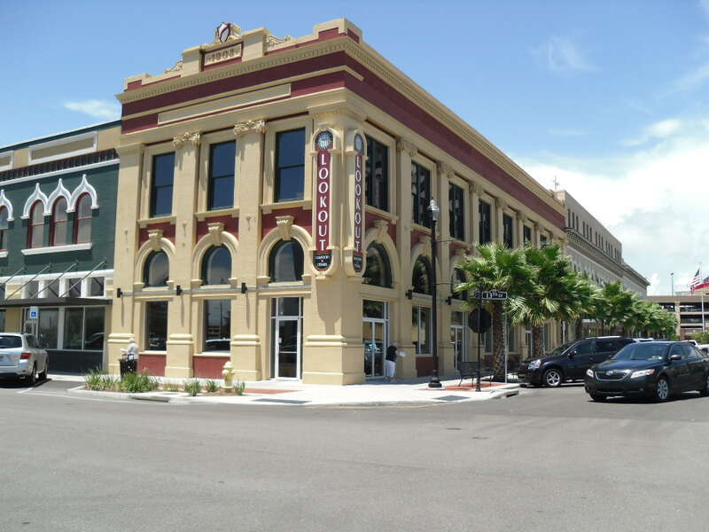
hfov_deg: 54.0
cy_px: 266
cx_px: 354
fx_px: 696
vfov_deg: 41.8
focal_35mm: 34
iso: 80
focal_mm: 6
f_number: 8.1
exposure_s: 1/152
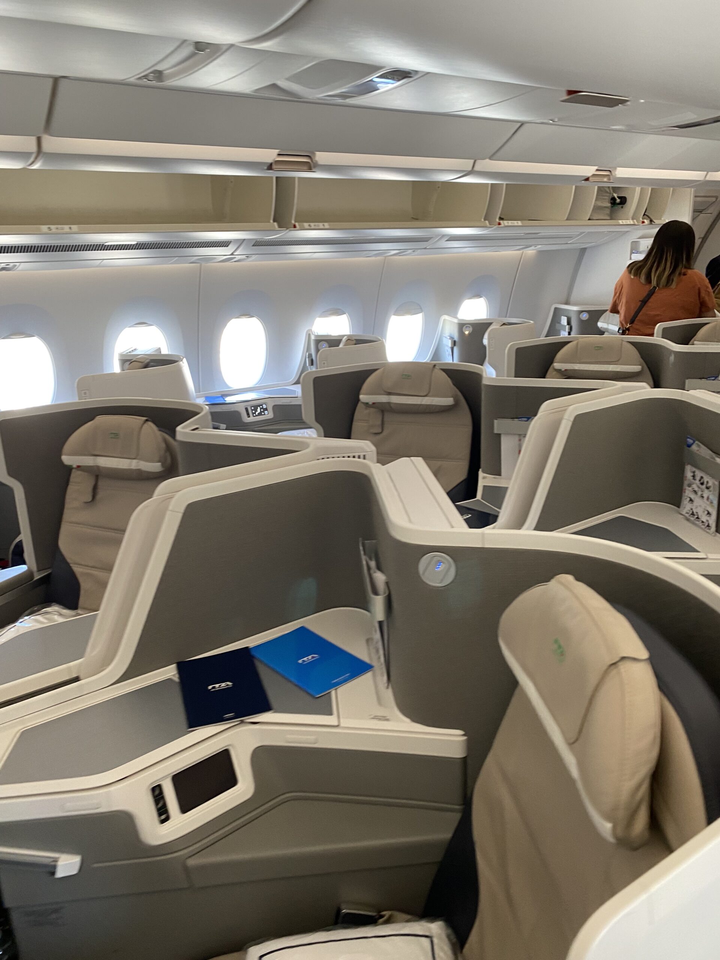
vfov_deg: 67.3
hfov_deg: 53.1
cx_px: 360
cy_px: 480
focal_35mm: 26
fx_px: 721
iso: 100
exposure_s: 1/54
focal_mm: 4.25
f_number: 1.8
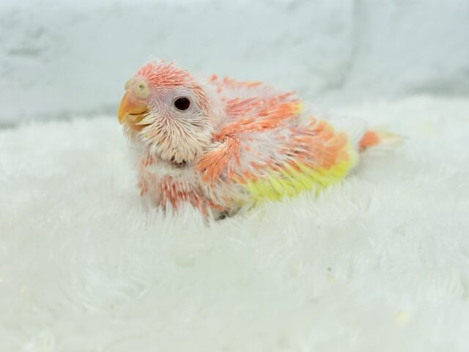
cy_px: 176
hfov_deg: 36.8
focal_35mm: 52
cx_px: 234
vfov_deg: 28.0
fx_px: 705
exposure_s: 1/100
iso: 50
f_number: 1.6
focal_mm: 5.96
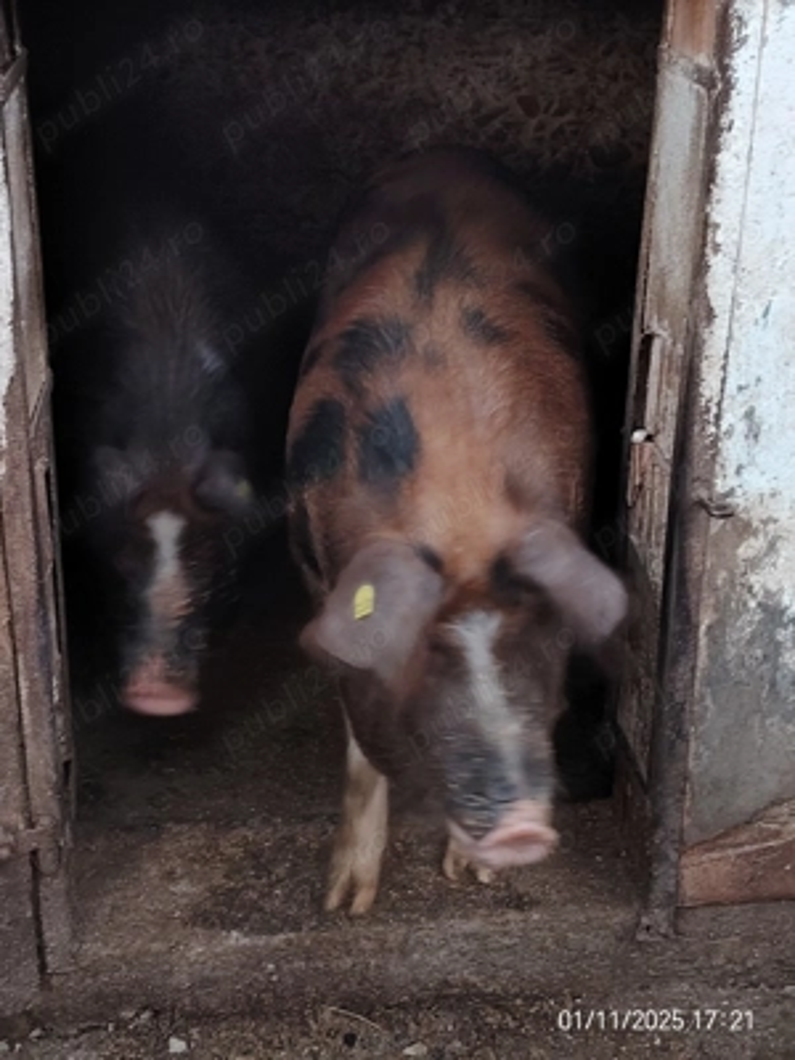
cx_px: 398
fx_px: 1500
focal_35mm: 49
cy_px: 530
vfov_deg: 38.9
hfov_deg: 29.7
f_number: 1.75
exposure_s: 1/16.7
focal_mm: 5.25
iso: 4675
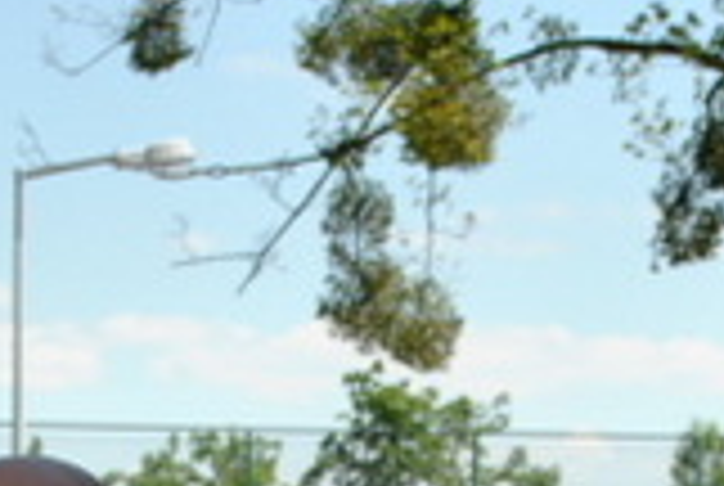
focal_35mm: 196
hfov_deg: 10.4
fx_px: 3949
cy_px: 914
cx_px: 612
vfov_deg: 6.8
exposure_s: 1/200
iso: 100
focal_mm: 30
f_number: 7.1
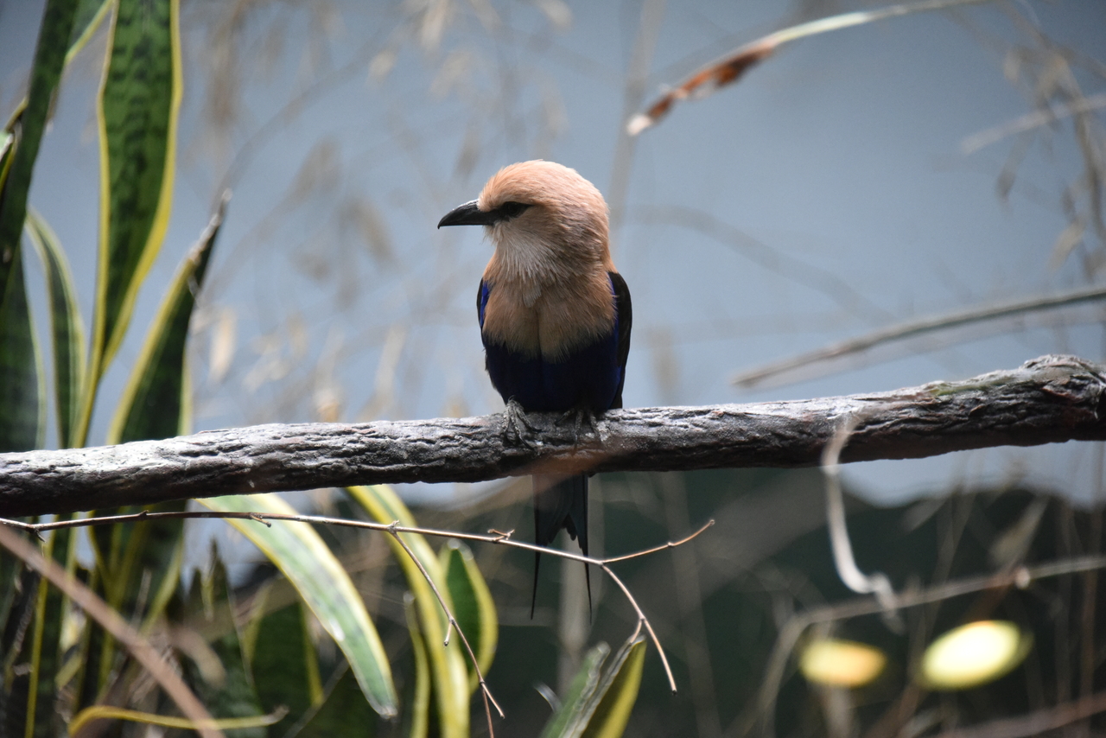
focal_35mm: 300
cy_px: 369
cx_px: 553
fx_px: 9218
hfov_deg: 6.9
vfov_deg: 4.6
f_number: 5.6
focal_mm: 300
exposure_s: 1/640
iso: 5000
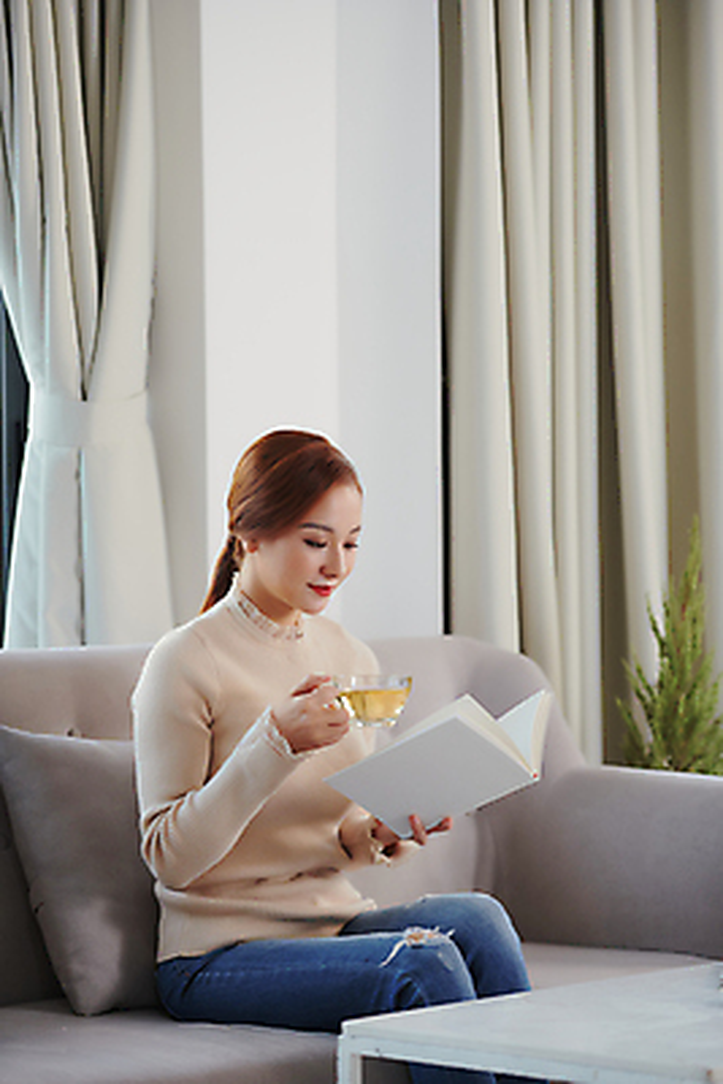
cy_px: 542
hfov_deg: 12.2
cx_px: 362
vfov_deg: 18.3
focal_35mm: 112
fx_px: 3371
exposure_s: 1/160
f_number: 2.8
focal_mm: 112
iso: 400
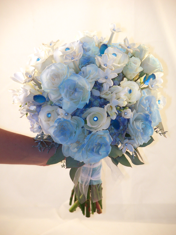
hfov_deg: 11.1
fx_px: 902
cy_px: 118
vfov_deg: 14.8
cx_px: 88
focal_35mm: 133
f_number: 4
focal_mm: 28
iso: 80
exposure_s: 1/160
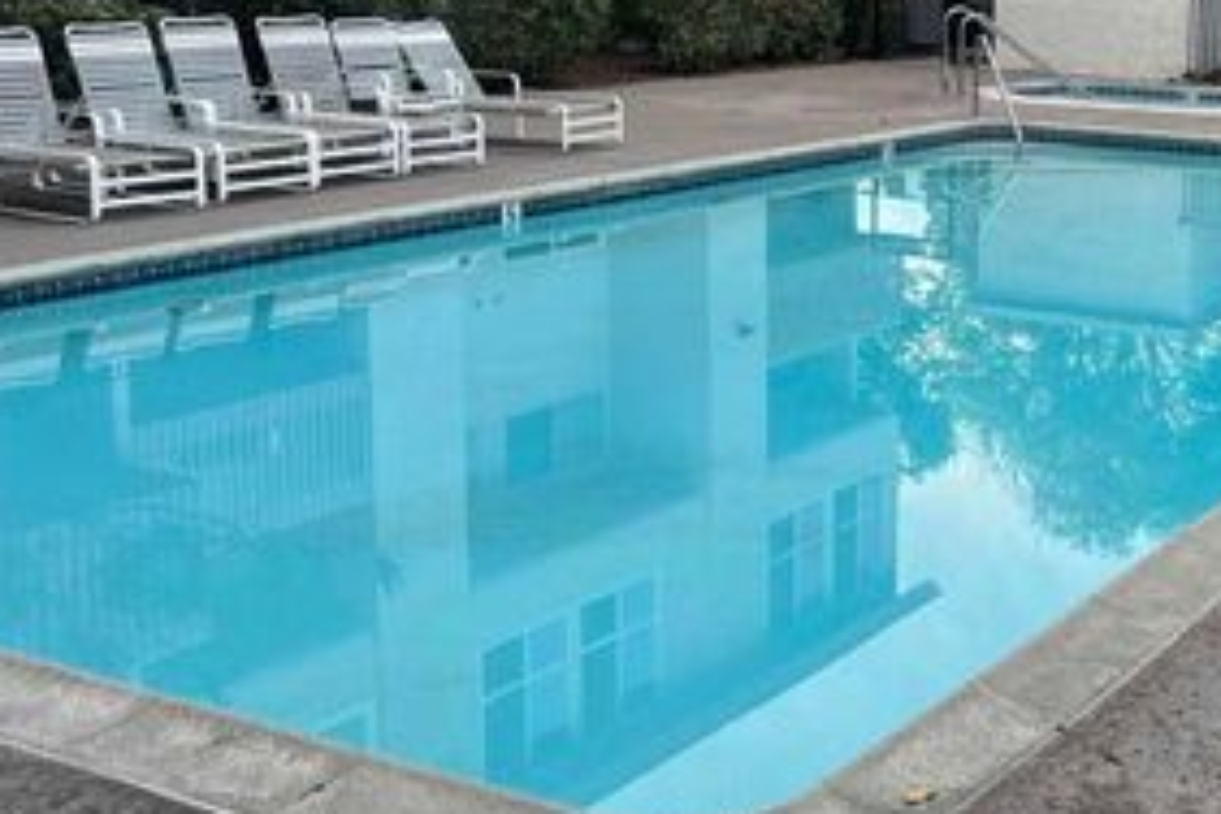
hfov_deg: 33.7
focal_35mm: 57
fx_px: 1933
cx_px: 1035
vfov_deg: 23.6
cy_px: 240
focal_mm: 5.7
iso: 40
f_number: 1.5
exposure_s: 1/178
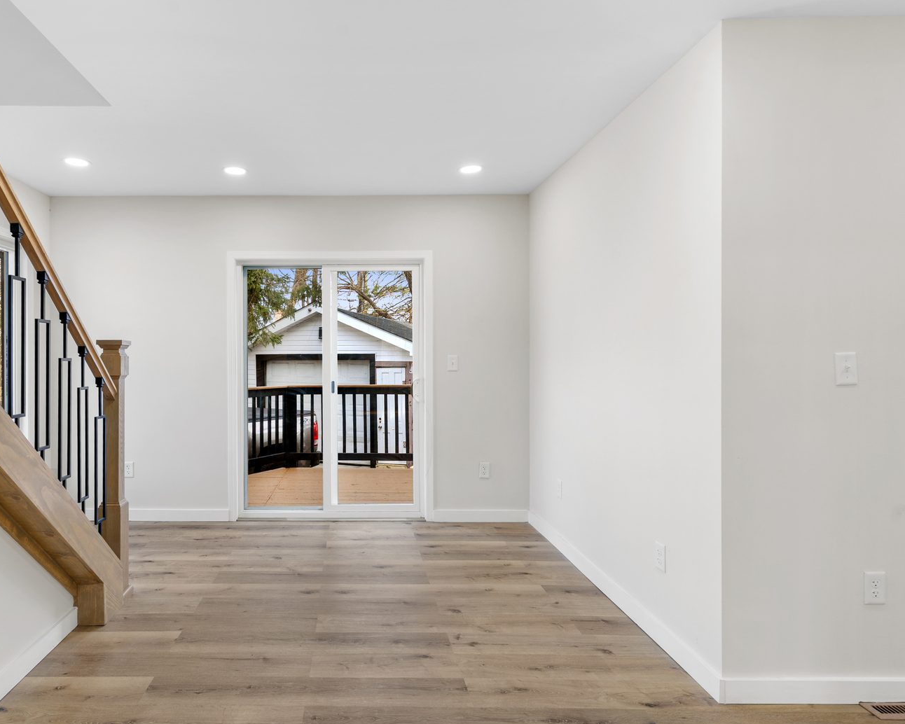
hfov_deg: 79.1
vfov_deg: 68.1
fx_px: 536
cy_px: 361
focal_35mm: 20
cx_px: 346
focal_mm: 17
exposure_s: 1/2
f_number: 8
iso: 160
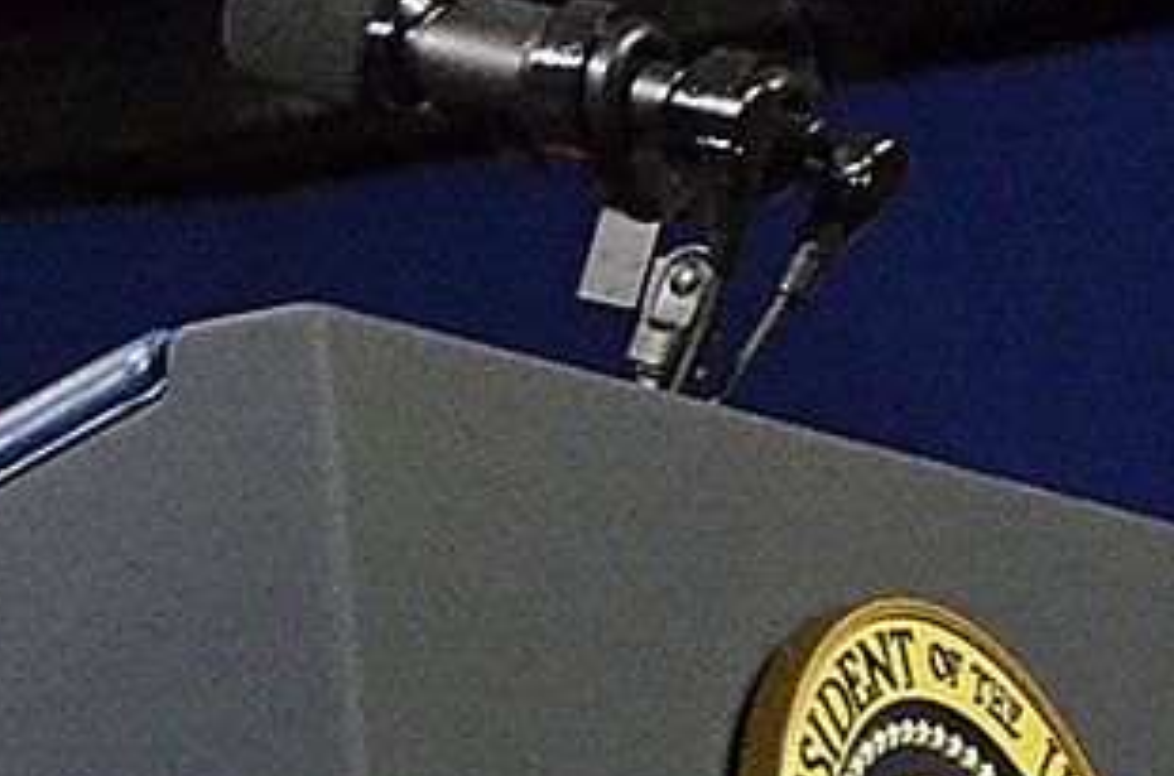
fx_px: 8815
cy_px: 1156
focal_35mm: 271
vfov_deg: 5.0
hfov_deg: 7.0
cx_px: -2090
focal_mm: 28
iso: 3200
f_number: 4
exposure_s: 1/1250
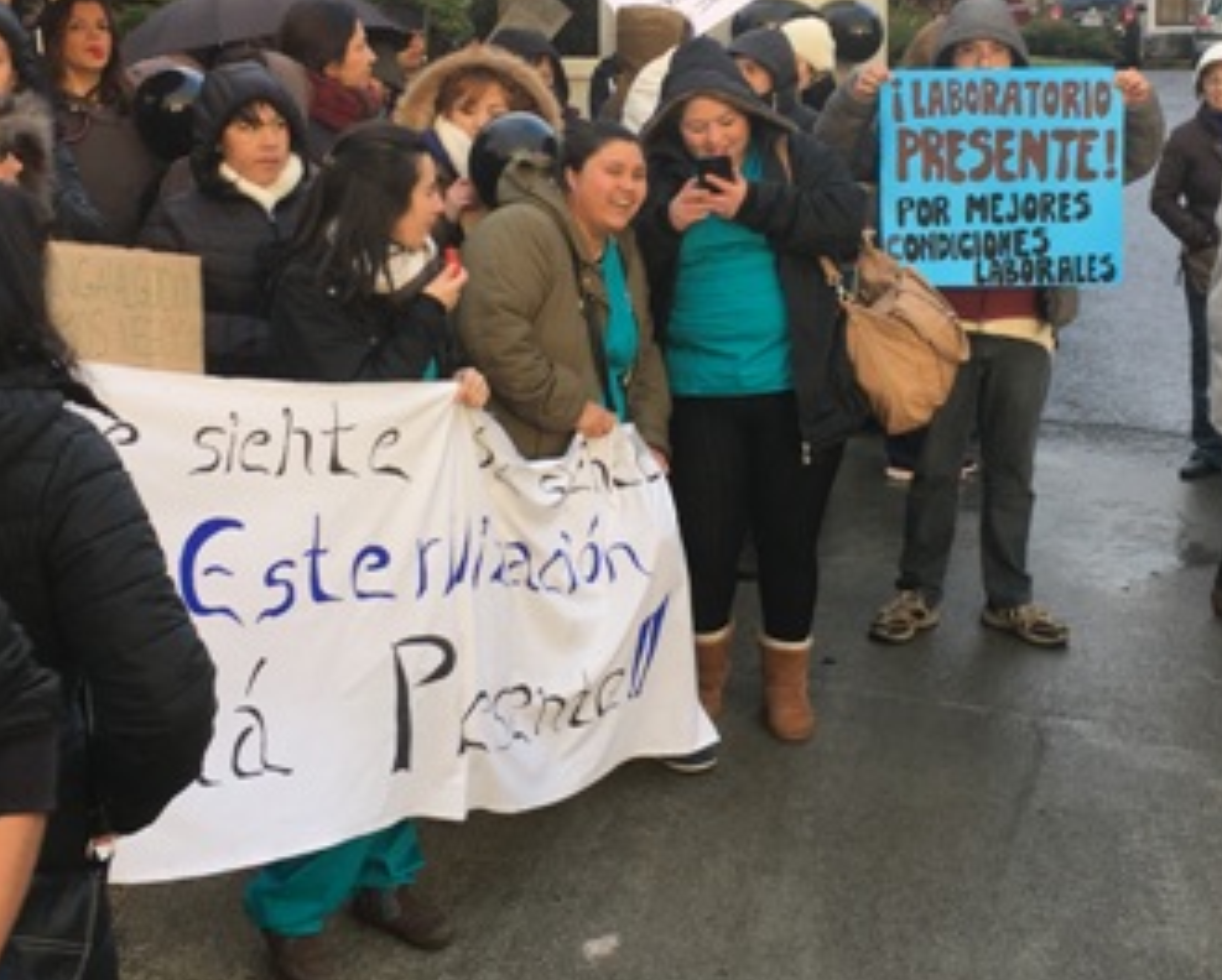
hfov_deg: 34.1
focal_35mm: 55
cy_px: 290
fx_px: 1992
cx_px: 676
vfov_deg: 27.4
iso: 32
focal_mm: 4.15
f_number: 2.2
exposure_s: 1/100
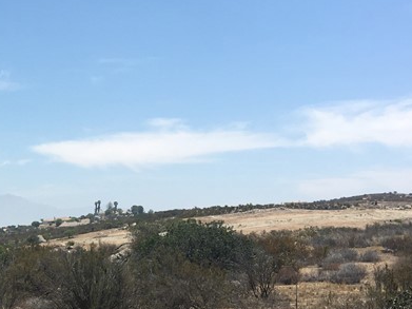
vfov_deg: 18.9
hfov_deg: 24.2
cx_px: -30
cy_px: 297
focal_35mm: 76
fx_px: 904
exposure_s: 1/1789
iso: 25
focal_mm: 4.15
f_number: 2.2
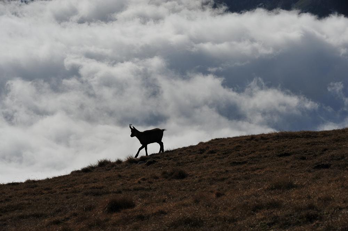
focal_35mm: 150
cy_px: 116
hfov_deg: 13.7
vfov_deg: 9.1
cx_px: 174
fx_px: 1449
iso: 250
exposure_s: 1/1000
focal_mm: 150
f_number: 16
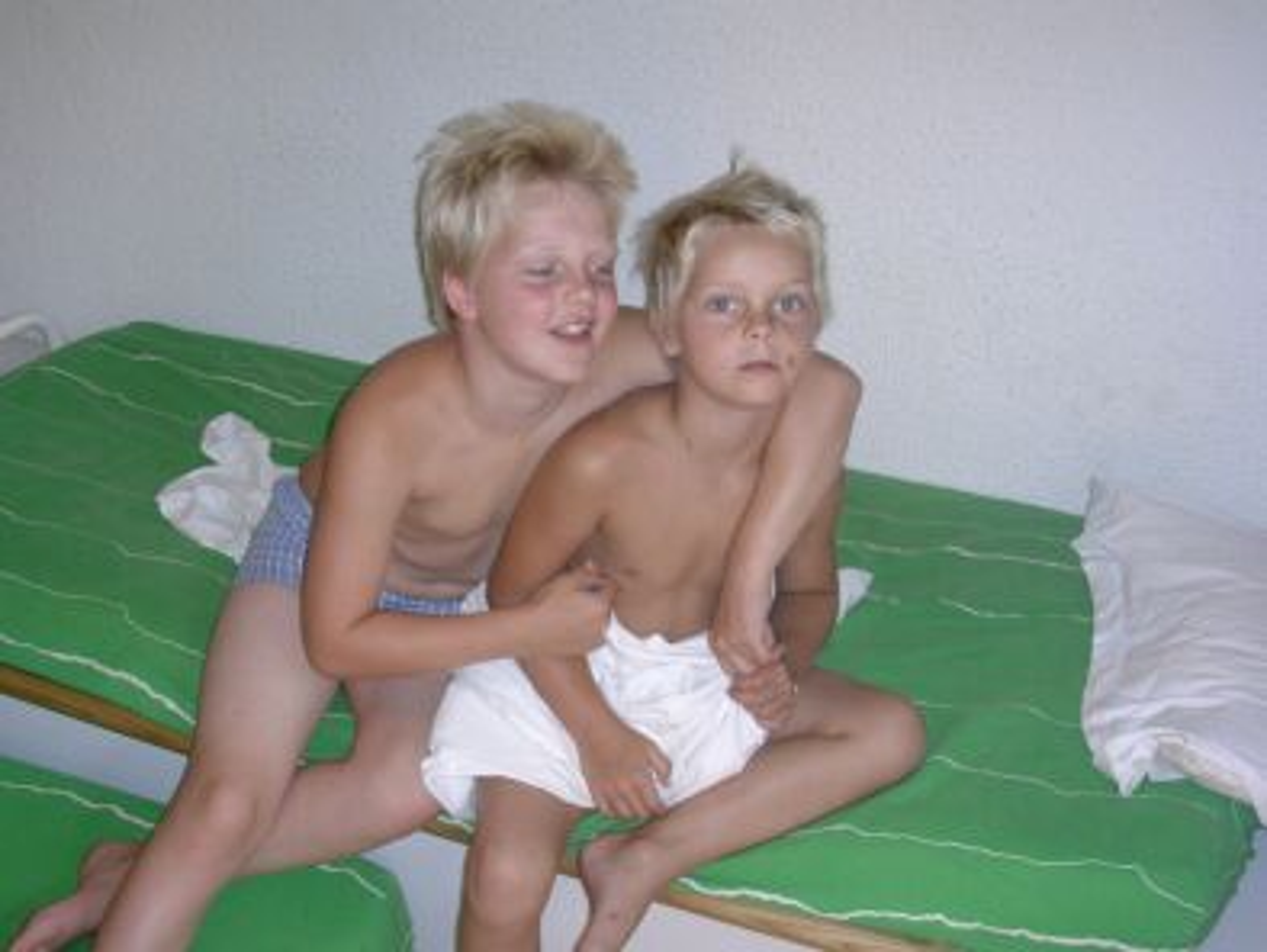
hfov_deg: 42.1
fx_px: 1648
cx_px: 634
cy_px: 476
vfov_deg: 32.2
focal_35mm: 45
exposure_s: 1/64
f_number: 2.9
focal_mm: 6.7
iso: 70
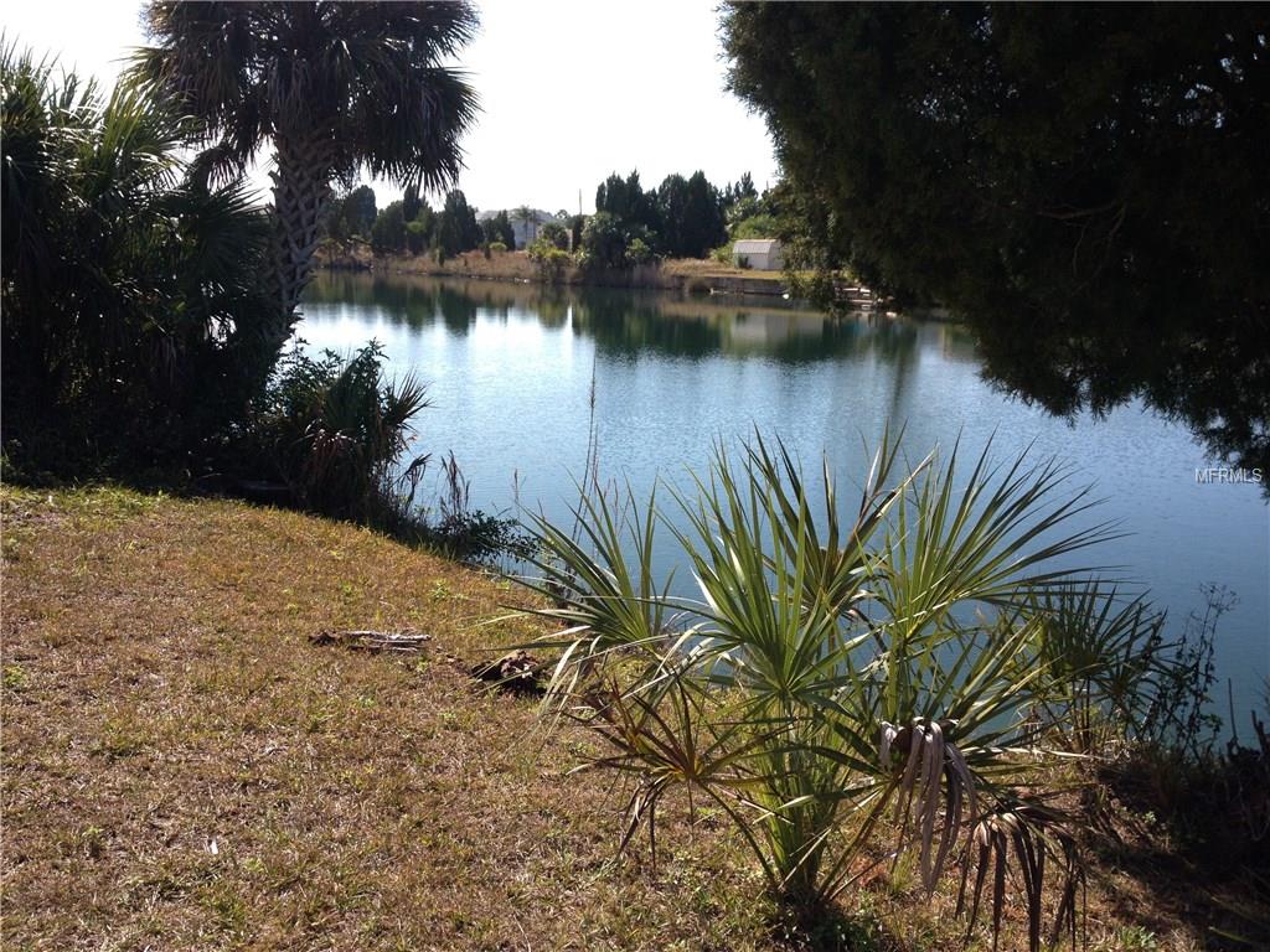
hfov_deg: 52.6
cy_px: 476
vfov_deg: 40.7
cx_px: 635
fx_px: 1284
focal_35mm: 35
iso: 64
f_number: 2.4
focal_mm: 4.28
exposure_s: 1/1381
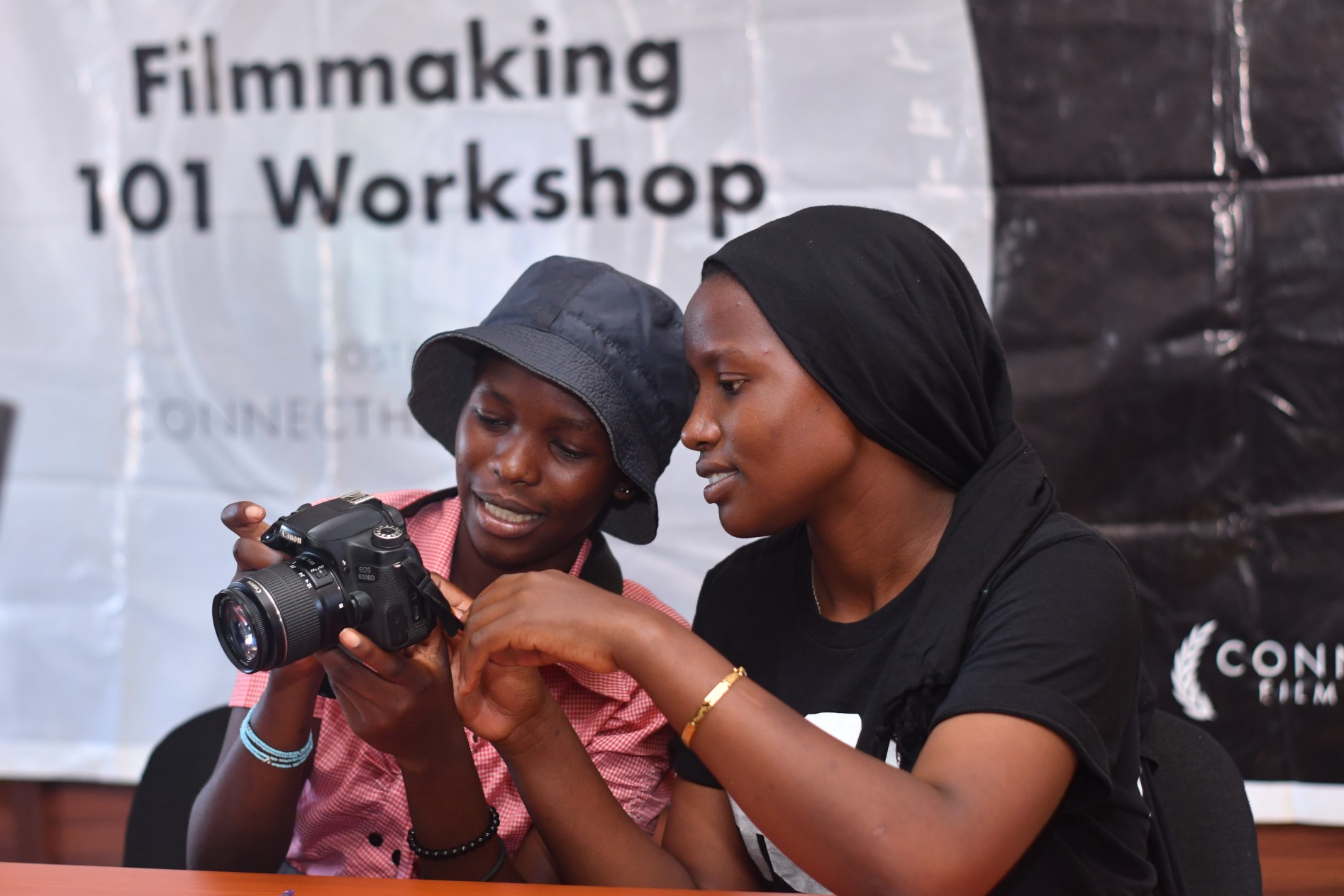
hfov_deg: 26.7
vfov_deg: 17.9
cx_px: 664
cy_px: 448
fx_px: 2837
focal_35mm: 76
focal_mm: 50
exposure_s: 1/160
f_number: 2.8
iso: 800
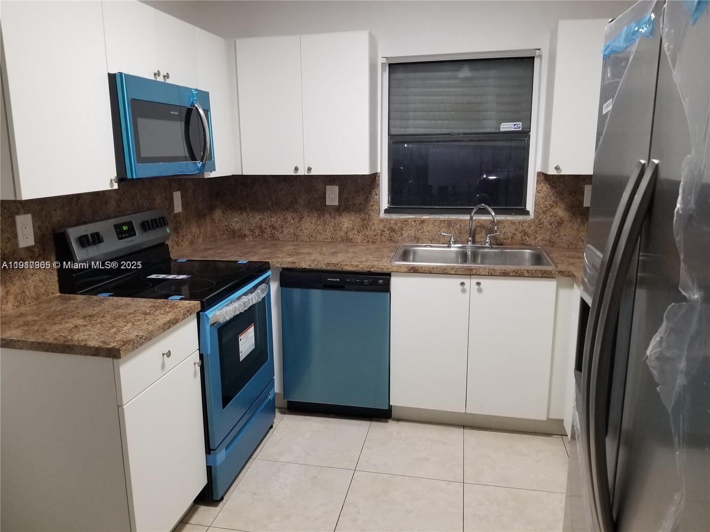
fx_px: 533
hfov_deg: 67.3
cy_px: 266
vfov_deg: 53.1
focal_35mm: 26
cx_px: 355
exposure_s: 1/30
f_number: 1.7
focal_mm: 4.25
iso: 160
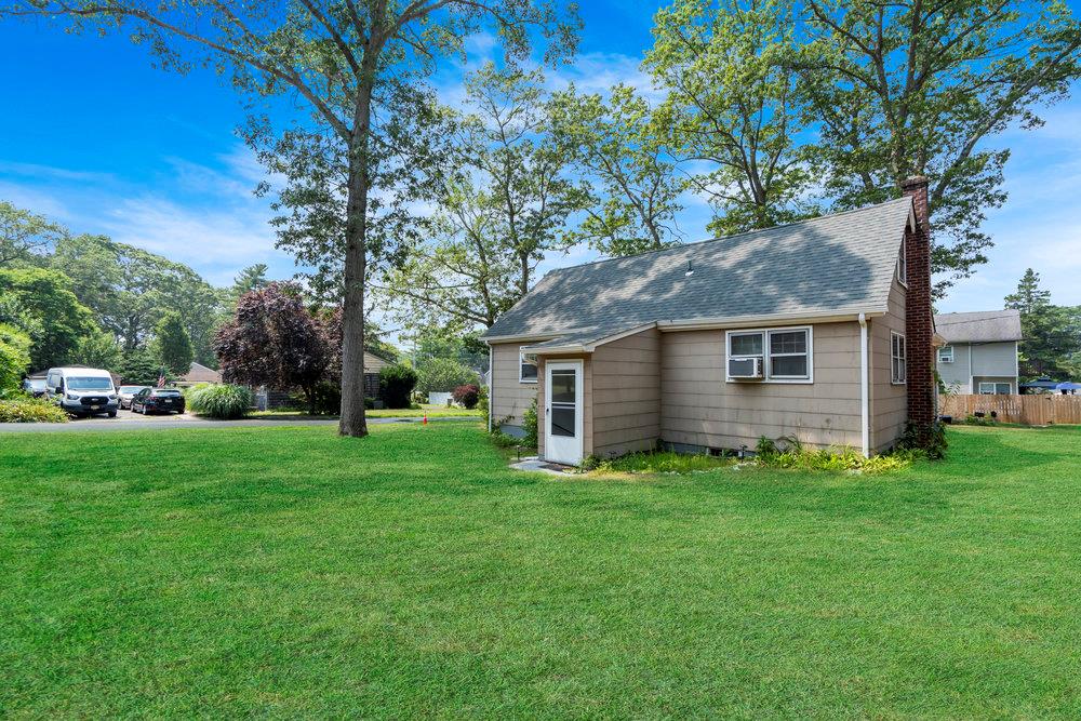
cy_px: 360
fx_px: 480
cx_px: 540
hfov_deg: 96.7
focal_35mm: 16
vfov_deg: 73.8
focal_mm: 16
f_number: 7.1
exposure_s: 1/250
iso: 200
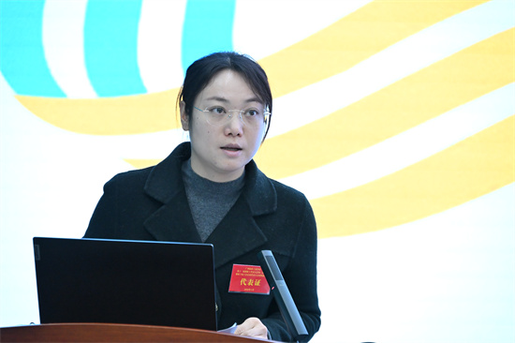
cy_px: 172
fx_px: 2359
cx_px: 258
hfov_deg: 12.5
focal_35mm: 165
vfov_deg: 8.3
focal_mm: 165
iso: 4500
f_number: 6.3
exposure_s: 1/125
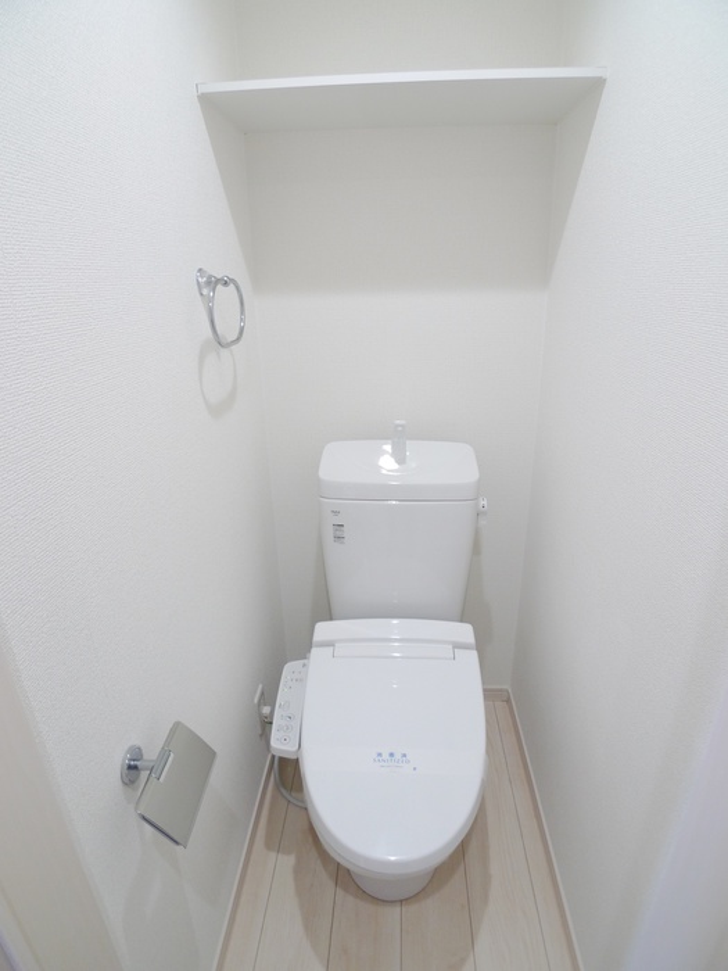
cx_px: 364
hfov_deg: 56.8
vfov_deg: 71.6
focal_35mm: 24
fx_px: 673
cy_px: 486
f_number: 2
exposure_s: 1/40
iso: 80
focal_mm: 5.1
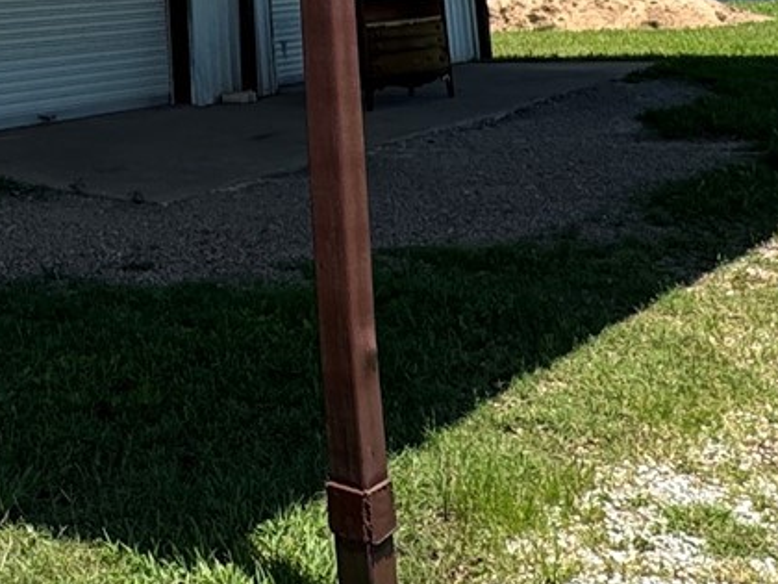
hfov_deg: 29.2
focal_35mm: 64
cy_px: -393
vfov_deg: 18.9
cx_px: 94
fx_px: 1438
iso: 40
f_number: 2.2
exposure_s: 1/700
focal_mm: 2.22
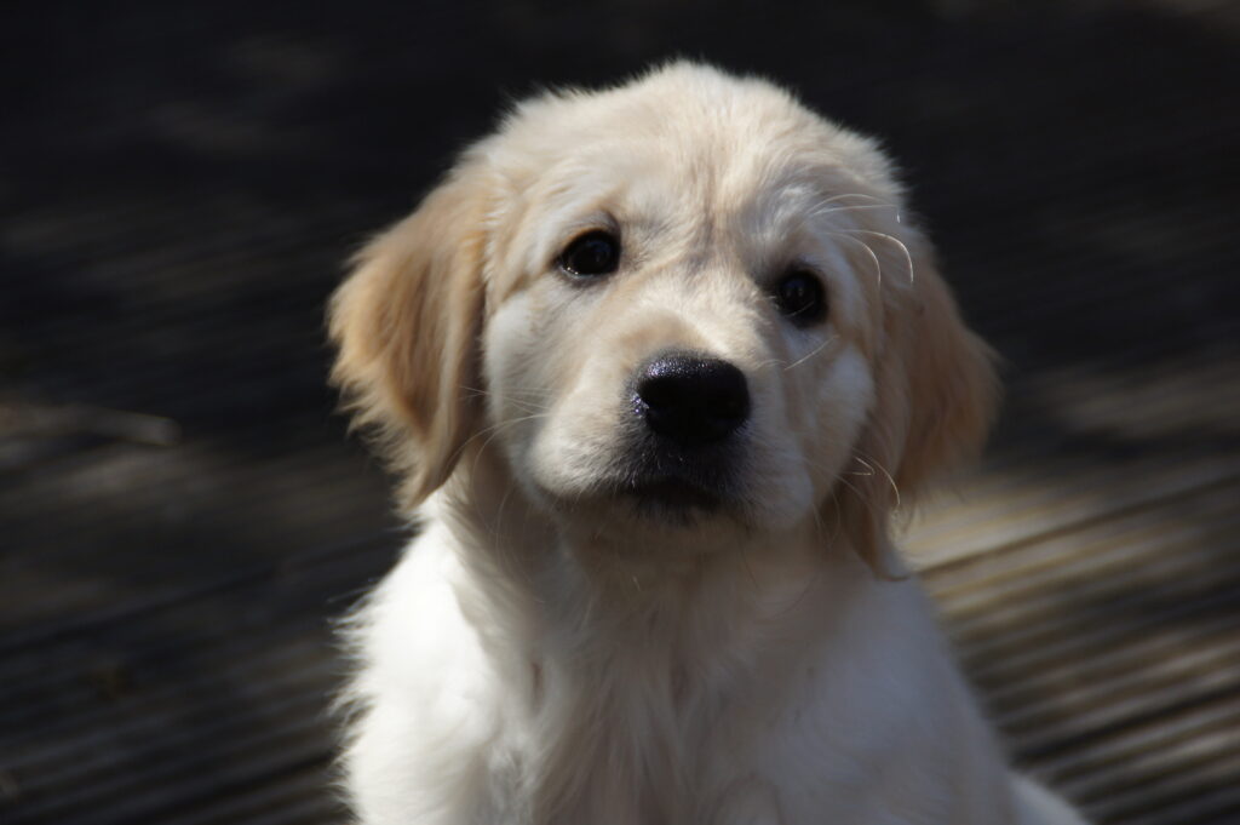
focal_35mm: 300
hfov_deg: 6.9
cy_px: 412
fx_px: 10325
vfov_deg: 4.6
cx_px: 620
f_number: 6.3
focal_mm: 200
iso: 200
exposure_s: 1/320
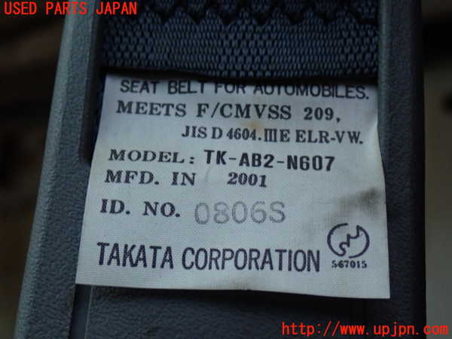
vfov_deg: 19.1
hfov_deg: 25.3
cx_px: 226
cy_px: 170
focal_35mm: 77
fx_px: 1005
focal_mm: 13.65
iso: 640
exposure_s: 1/80
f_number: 4.1
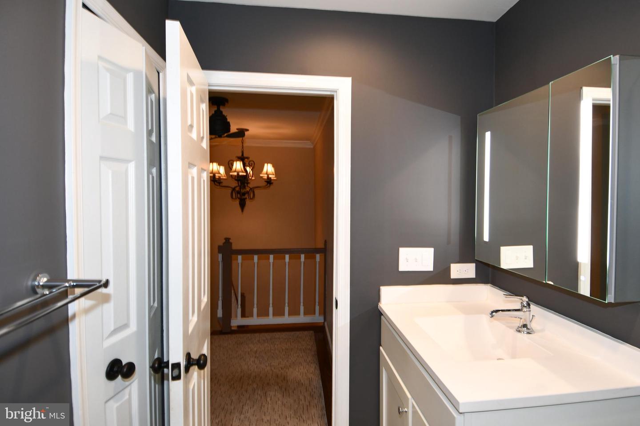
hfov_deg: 90.0
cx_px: 320
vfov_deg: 67.4
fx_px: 320
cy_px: 213
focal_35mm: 18
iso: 320
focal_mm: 12
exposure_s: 1/60
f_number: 4
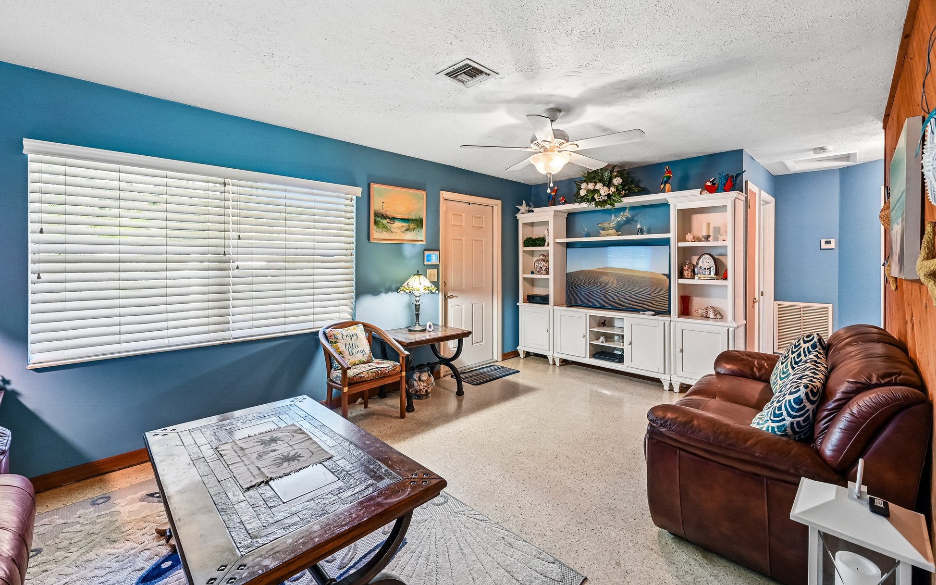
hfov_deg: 101.5
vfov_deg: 74.7
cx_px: 478
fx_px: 383
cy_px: 270
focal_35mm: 15
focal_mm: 14
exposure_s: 1/30
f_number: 8
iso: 2500
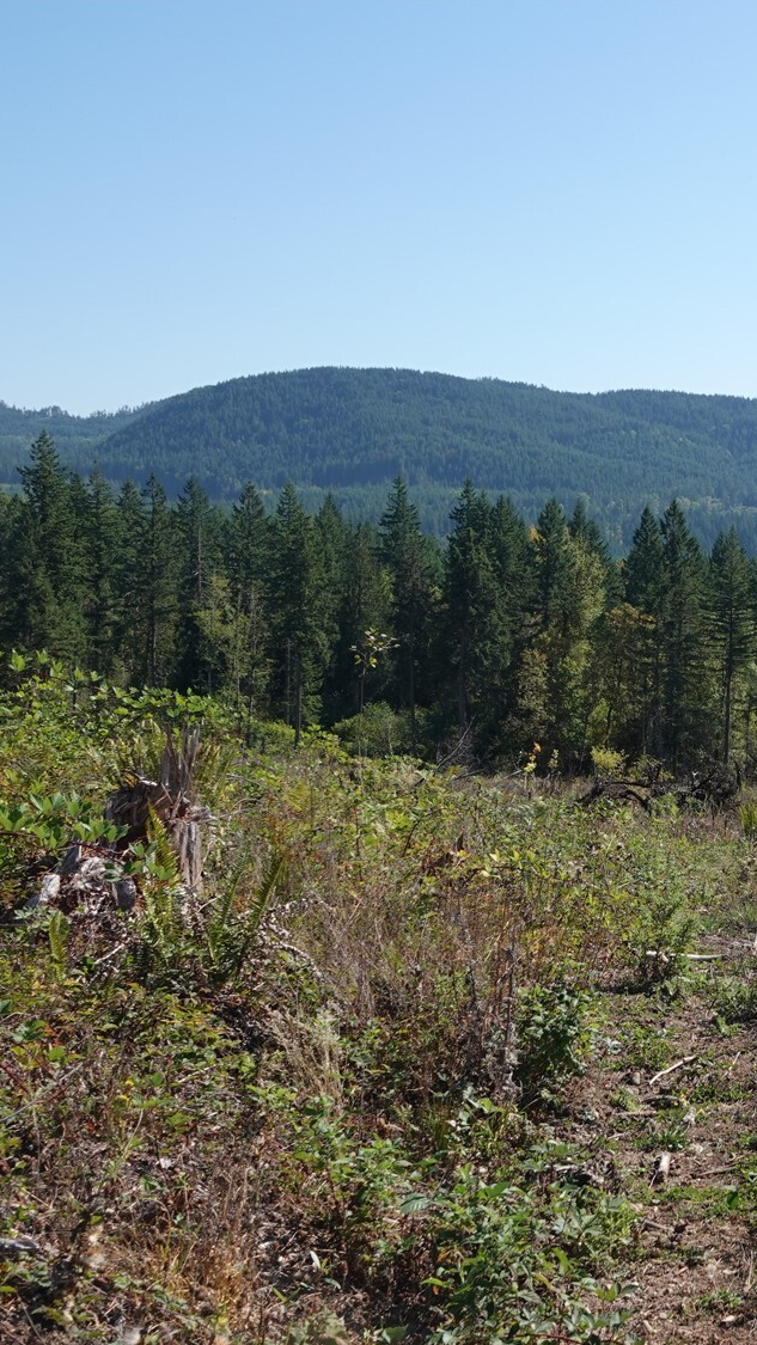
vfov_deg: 42.1
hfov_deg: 22.5
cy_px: 674
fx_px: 1748
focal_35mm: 49
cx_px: 902
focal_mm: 11.26
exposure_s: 1/640
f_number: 4
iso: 100
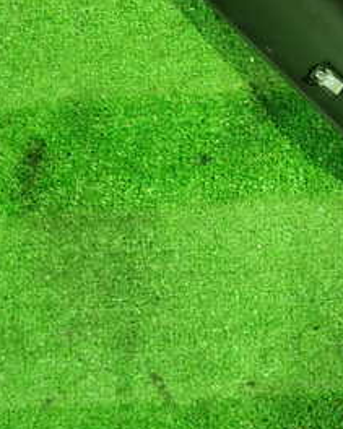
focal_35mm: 71
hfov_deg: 20.8
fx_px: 901
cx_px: 353
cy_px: 115
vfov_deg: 26.5
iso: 1000
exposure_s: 1/30
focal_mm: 5.87
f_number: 2.4
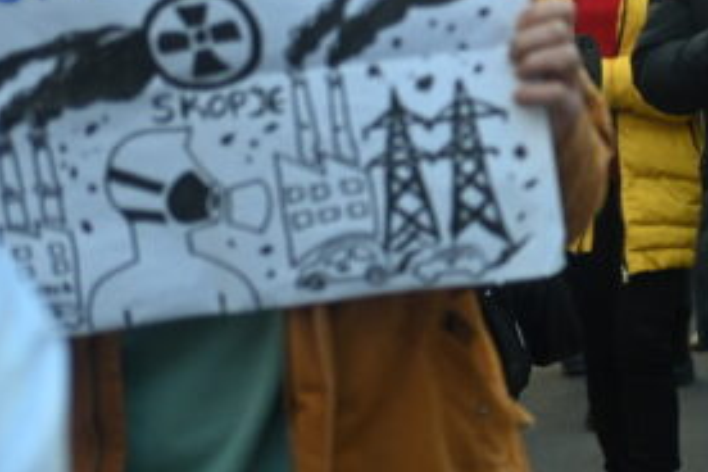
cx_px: 1136
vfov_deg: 8.7
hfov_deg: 12.4
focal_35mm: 155
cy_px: -131
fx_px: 3048
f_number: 2.5
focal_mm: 40
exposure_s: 1/800
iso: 200
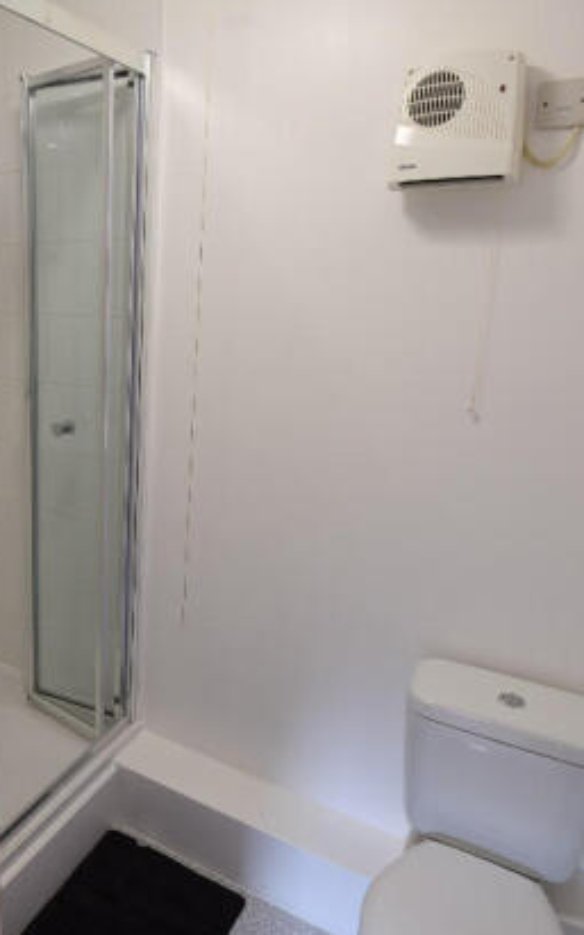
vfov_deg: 70.4
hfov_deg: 44.0
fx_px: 662
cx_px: 74
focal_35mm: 26
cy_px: 454
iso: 400
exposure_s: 1/30
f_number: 4
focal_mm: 16
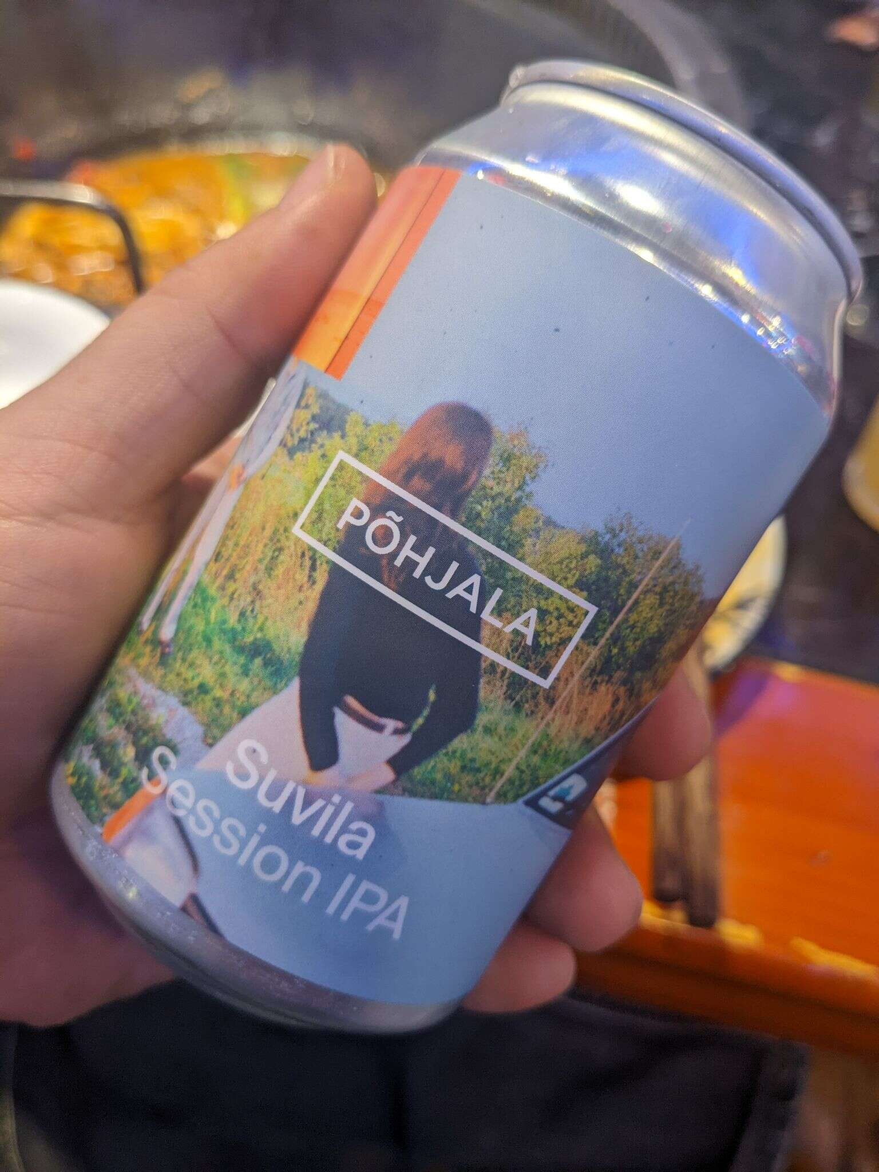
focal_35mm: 27
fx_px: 914
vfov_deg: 65.3
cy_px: 586
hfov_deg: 51.4
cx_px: 440
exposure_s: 1/49.9
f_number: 1.73
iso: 88
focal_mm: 4.38
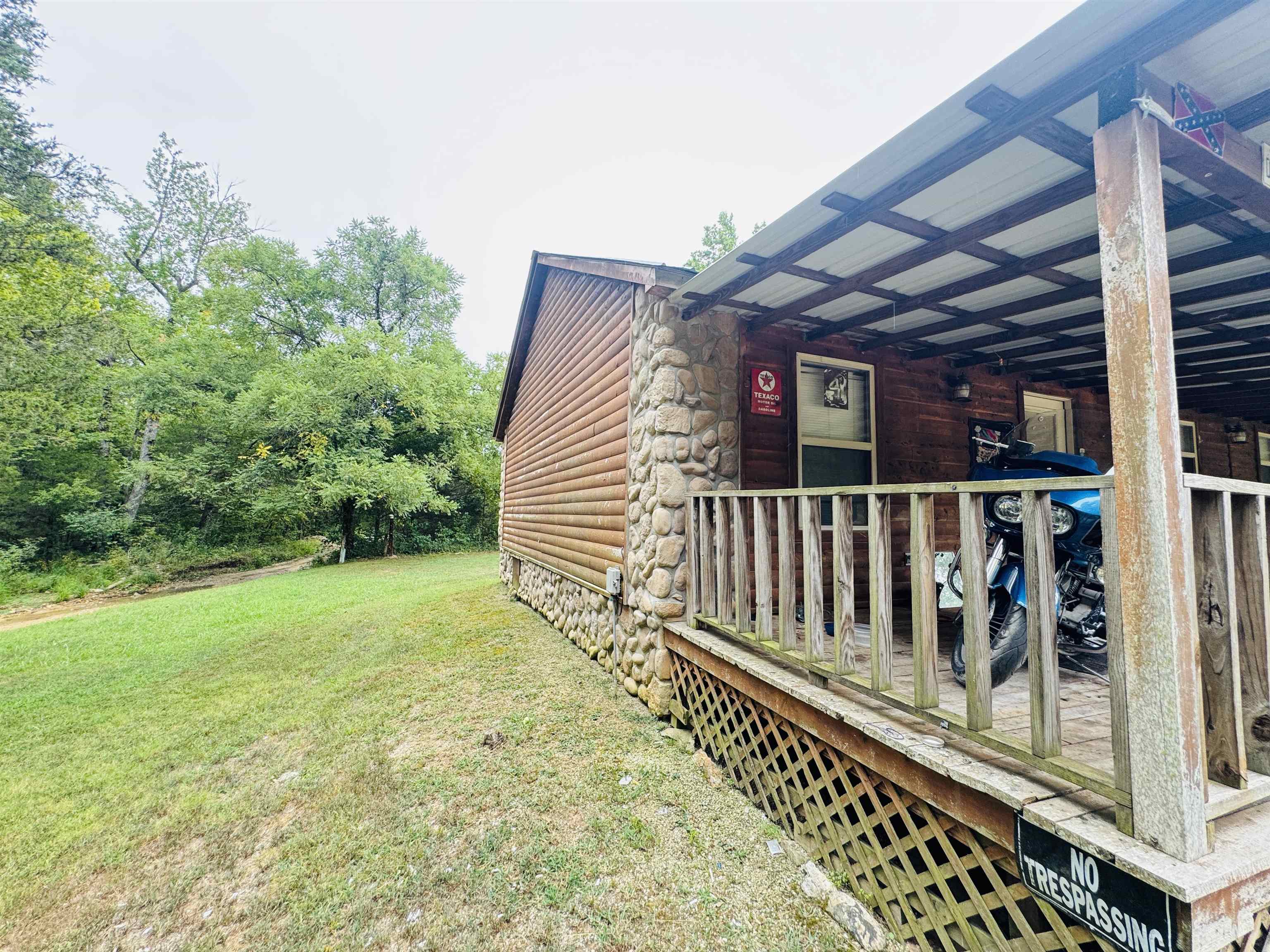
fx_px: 514
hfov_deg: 102.1
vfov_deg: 85.7
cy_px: 476
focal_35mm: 14
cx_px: 635
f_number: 2.2
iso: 64
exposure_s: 1/99
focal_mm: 2.22
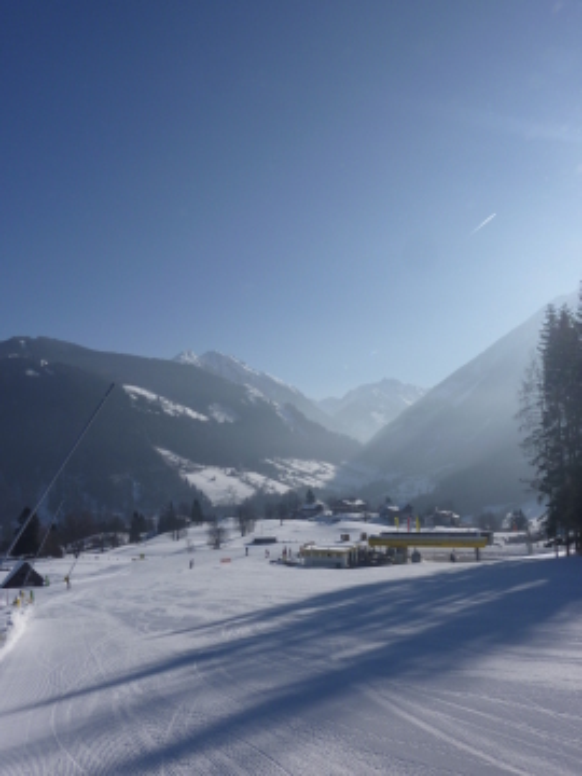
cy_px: 388
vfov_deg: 61.7
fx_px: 650
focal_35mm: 29
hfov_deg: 48.2
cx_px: 291
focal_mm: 5.2
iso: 80
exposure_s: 1/250
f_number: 11
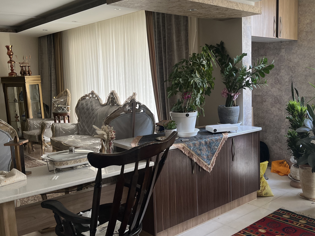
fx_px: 337
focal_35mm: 37
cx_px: 210
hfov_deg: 49.3
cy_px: 116
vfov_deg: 38.7
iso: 100
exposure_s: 1/121
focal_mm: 5.1
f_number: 1.6
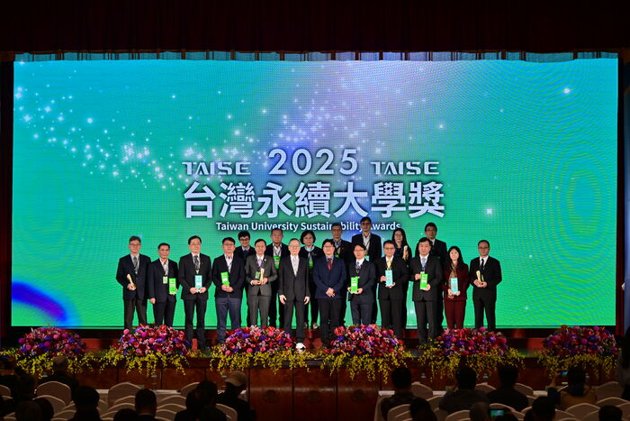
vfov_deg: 11.4
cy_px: 210
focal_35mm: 120
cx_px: 315
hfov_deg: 17.1
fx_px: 2100
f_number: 7.1
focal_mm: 120
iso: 800
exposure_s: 1/160
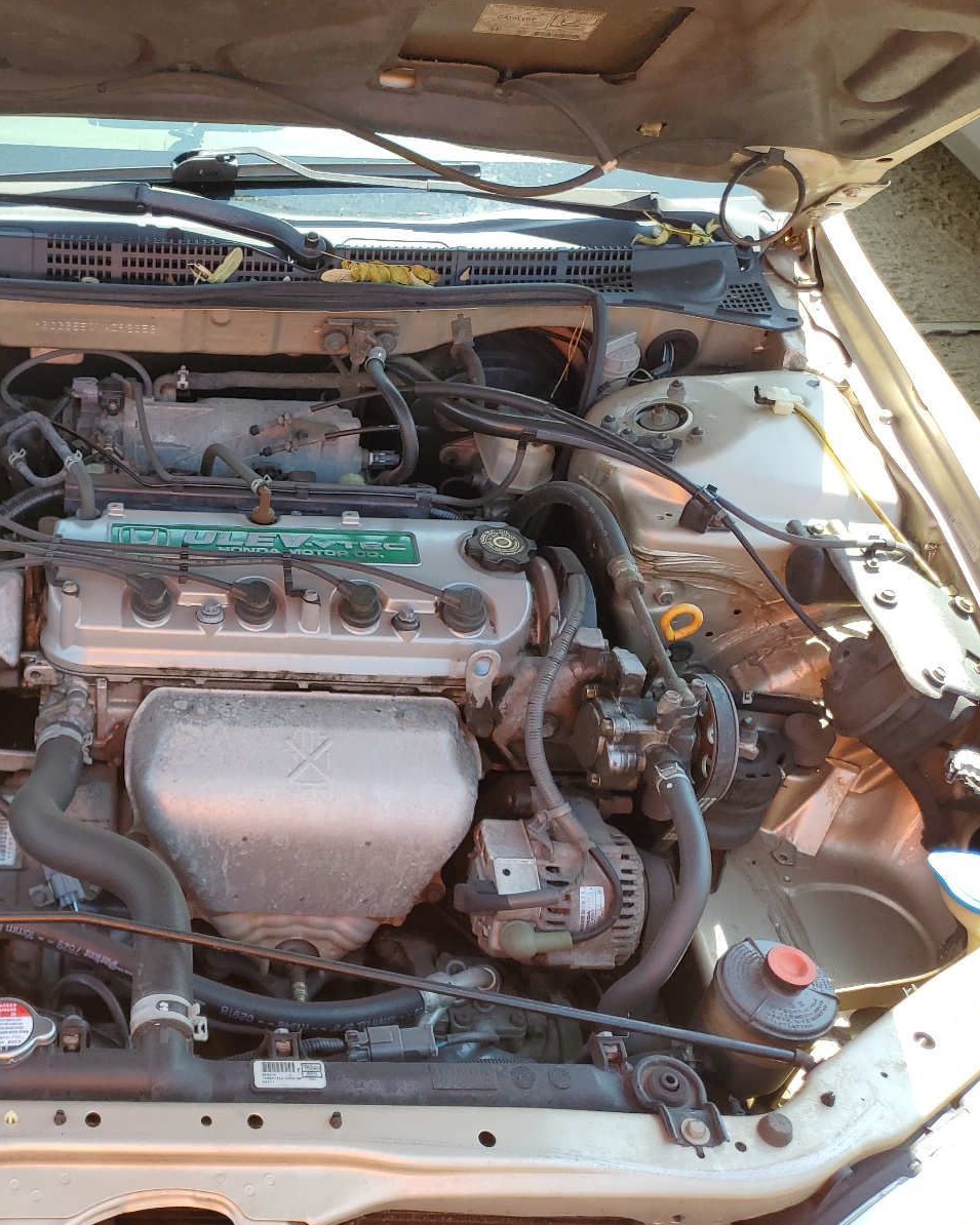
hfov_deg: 41.1
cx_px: 168
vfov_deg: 52.8
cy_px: 612
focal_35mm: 34
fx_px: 1233
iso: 50
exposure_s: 1/588
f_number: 1.5
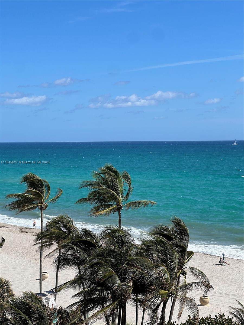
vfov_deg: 25.3
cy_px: 162
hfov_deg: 19.1
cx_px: 122
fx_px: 724
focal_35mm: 77
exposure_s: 1/1193
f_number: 2.8
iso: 32
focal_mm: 9
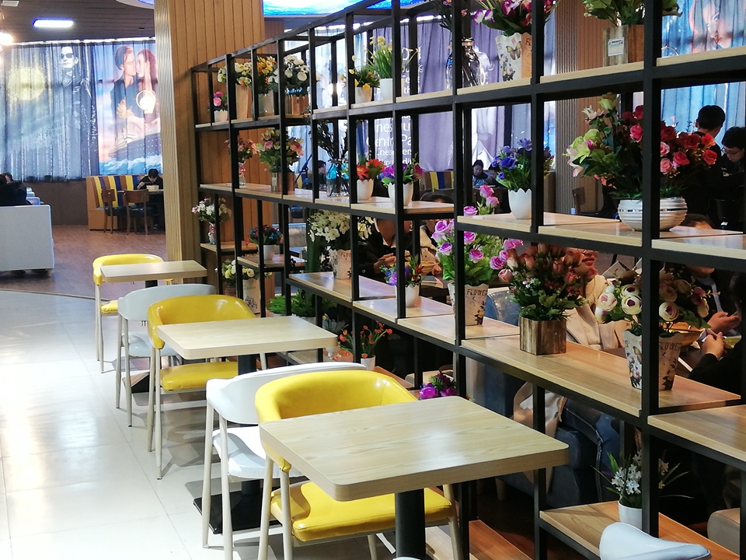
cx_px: 373
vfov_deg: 28.0
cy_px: 280
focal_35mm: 52
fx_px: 1121
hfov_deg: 36.8
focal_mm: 3.81
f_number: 2.2
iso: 400
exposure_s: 1/33.3
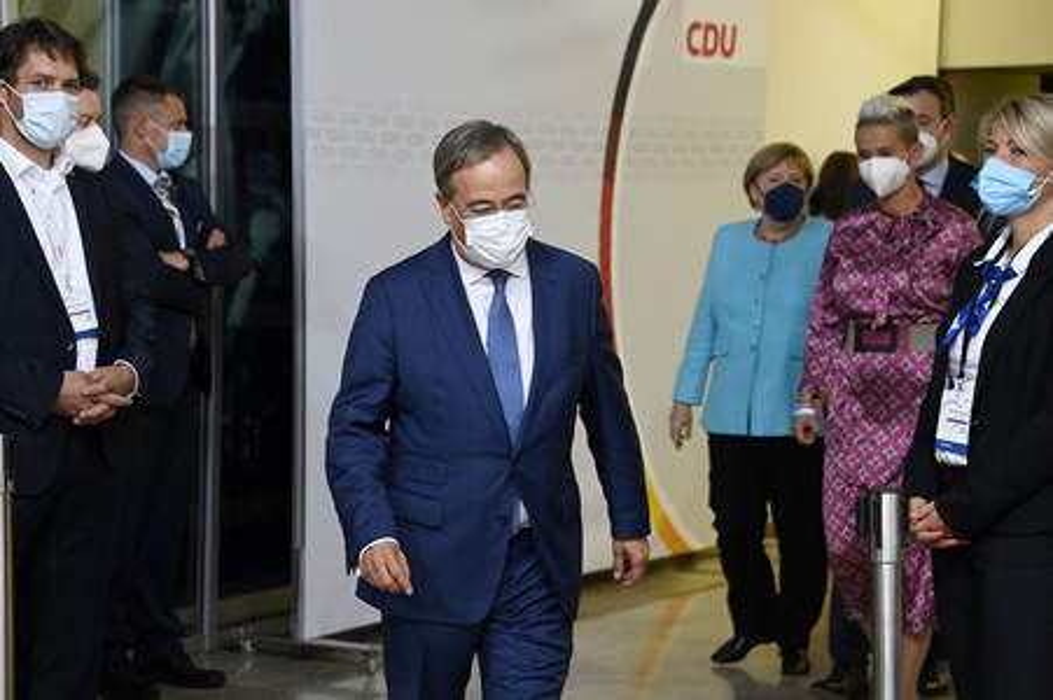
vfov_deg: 13.7
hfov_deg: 20.4
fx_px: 2923
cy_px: 350
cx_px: 526
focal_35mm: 100
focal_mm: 100
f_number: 5.3
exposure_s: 1/320
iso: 5000
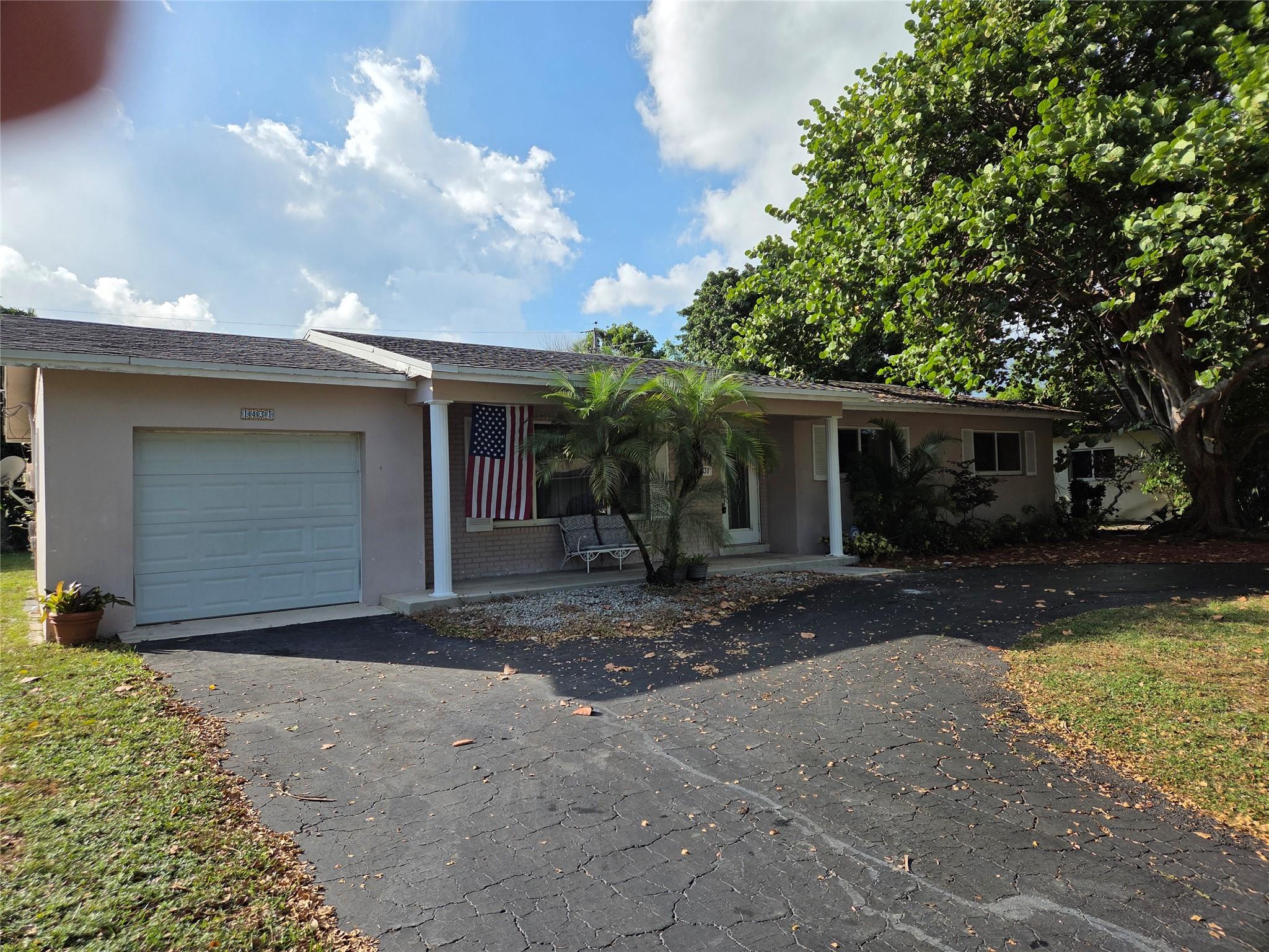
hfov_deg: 73.9
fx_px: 843
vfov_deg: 58.9
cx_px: 634
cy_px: 476
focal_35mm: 23
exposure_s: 1/4365
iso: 80
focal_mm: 5.4
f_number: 1.8
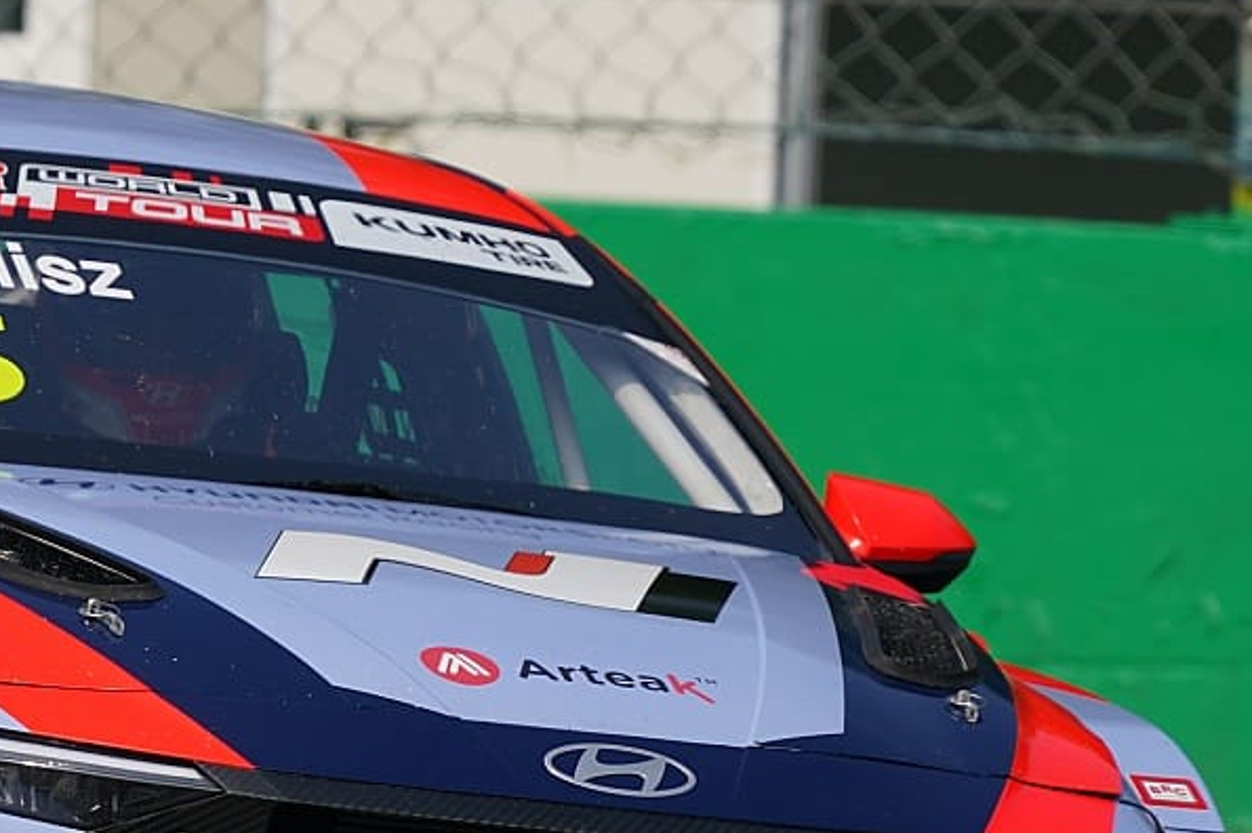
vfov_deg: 0.9
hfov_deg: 1.4
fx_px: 51162
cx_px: -160
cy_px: 794
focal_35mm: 1472
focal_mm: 547
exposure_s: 1/1000
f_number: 8
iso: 200
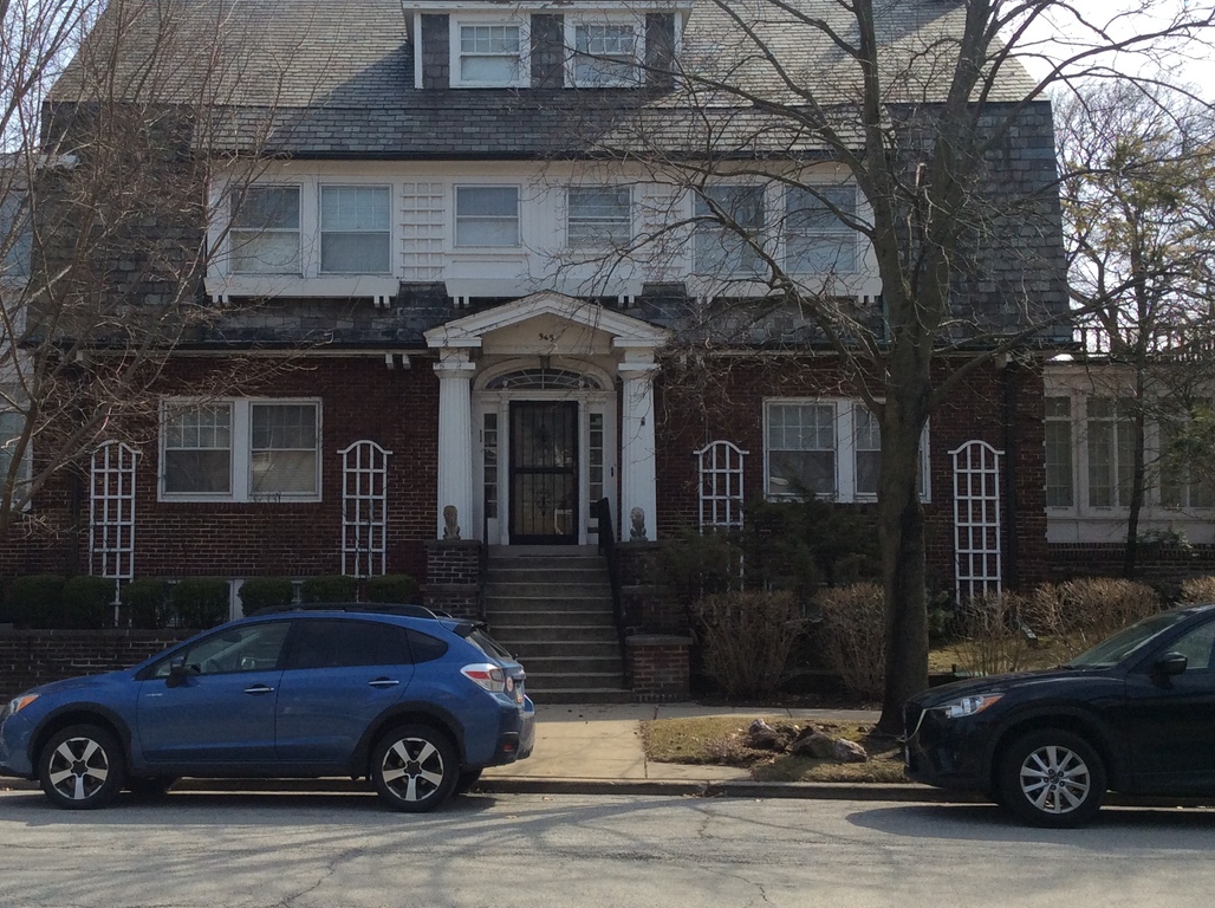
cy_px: 460
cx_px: 492
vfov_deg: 32.1
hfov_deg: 41.9
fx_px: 1577
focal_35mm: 45
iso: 32
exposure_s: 1/1244
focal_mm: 3.3
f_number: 2.4
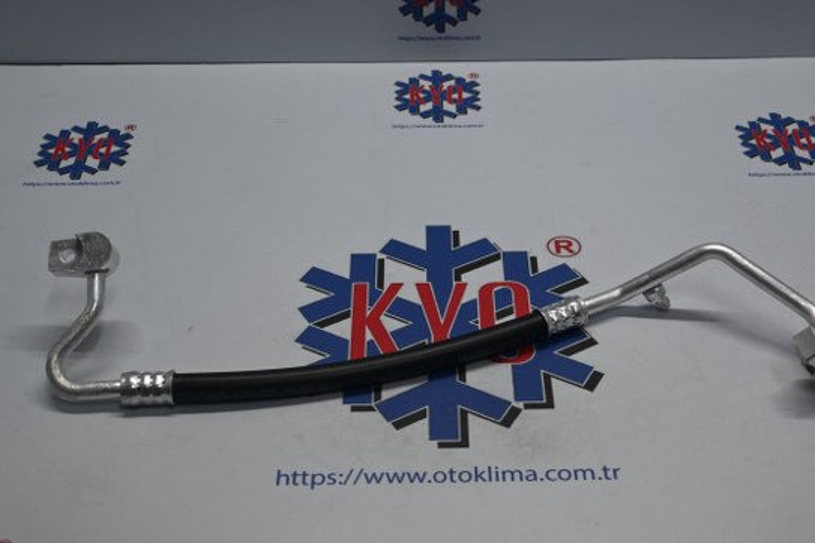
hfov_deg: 37.0
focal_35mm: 54
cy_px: 272
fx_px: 1219
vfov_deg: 25.1
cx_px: 437
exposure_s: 1/125
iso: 450
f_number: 5
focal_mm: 32.5
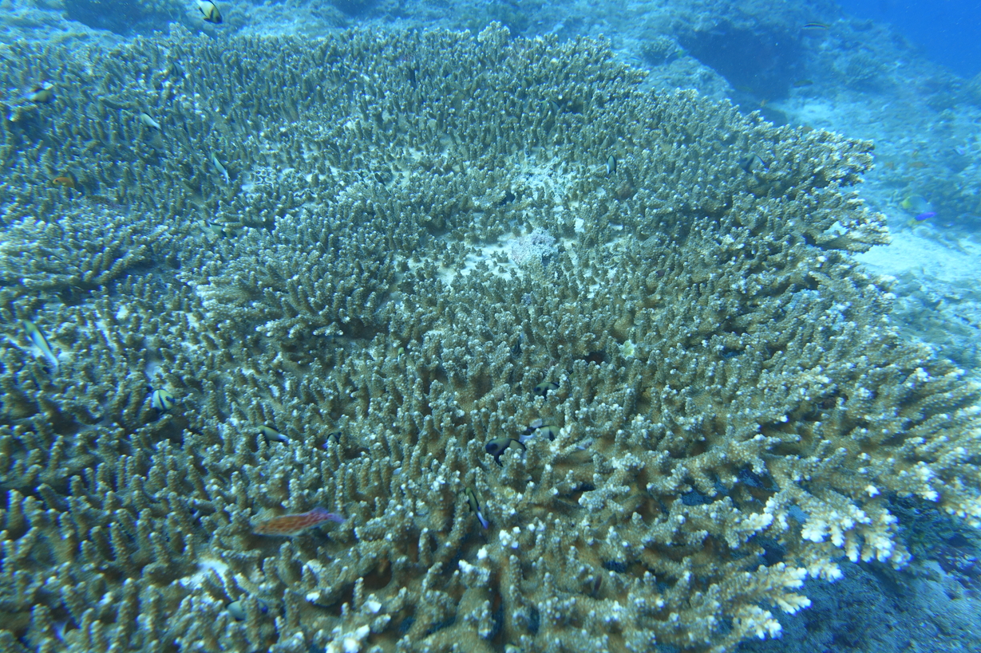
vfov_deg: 51.3
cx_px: 489
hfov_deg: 71.5
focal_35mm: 25
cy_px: 334
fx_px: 681
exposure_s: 1/100
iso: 125
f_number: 4
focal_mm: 8.8
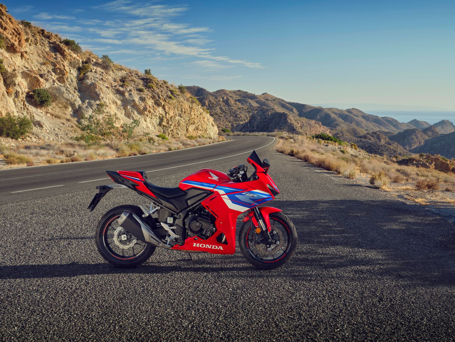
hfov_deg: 51.3
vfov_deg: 39.7
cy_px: 171
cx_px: 228
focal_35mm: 36
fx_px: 473
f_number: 8
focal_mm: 45
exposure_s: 1/50
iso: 200
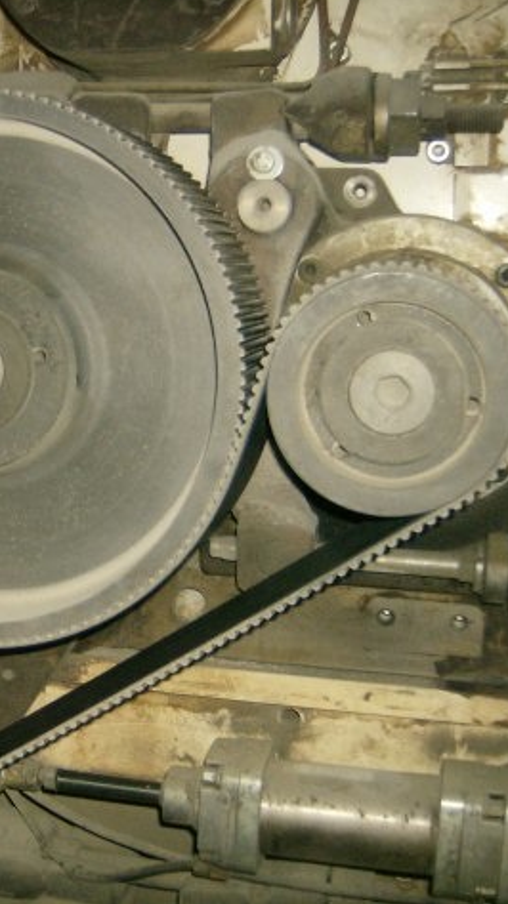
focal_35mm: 53
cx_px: -4
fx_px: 1271
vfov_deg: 39.2
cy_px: 448
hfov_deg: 21.8
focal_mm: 6
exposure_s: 1/60
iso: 200
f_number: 2.8
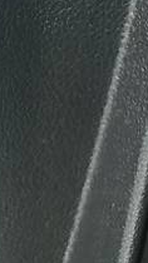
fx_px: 607
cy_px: -78
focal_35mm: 87
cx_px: -77
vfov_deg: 22.0
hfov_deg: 13.1
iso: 40
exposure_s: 1/18
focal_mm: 4
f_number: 1.8
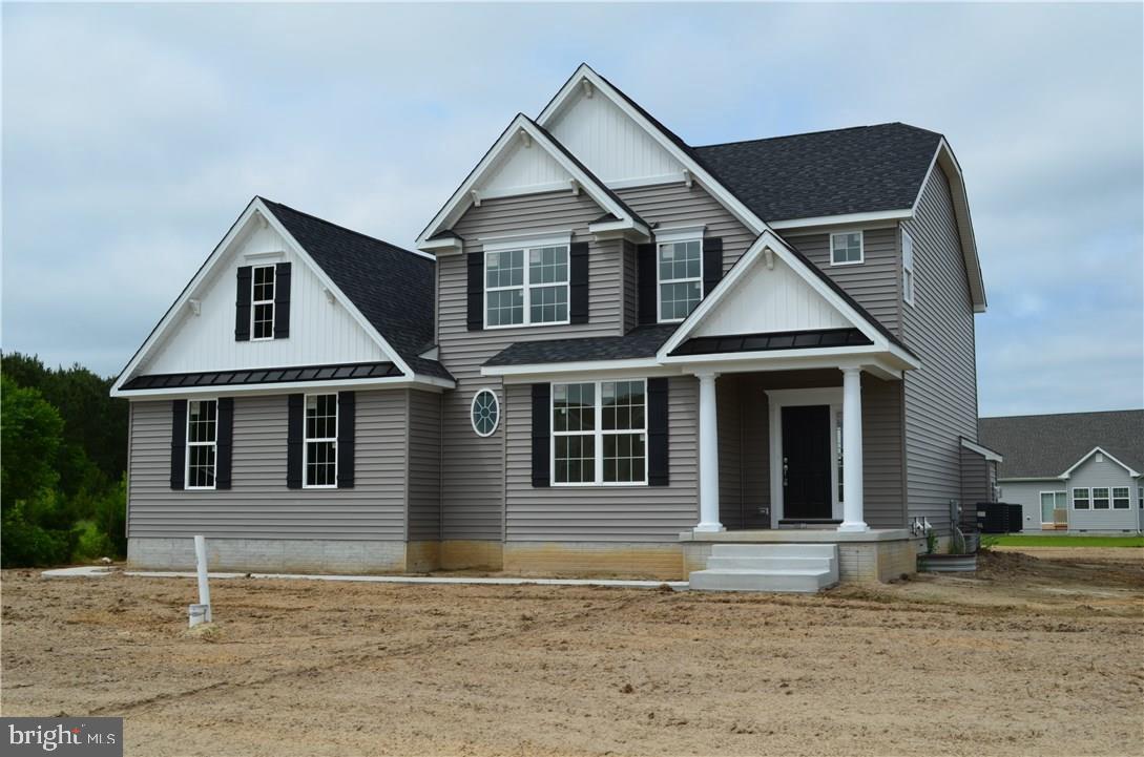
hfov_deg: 49.6
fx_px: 1237
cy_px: 378
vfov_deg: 34.1
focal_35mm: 39
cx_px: 572
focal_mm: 26
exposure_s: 1/125
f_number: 11
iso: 100
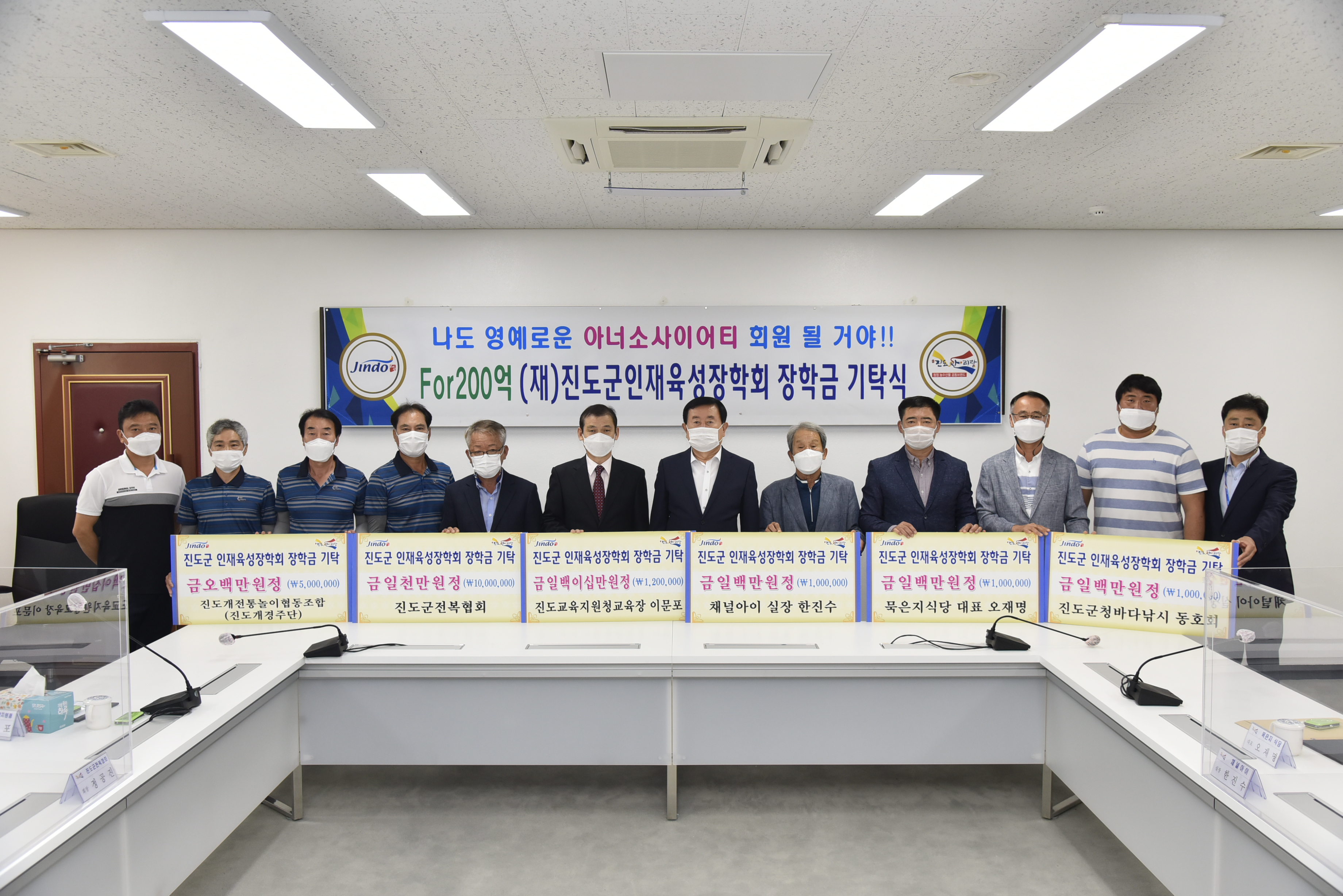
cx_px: 672
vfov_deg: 42.4
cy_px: 448
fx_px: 1157
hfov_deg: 60.3
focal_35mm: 31
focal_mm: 31
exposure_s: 1/125
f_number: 5
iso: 800
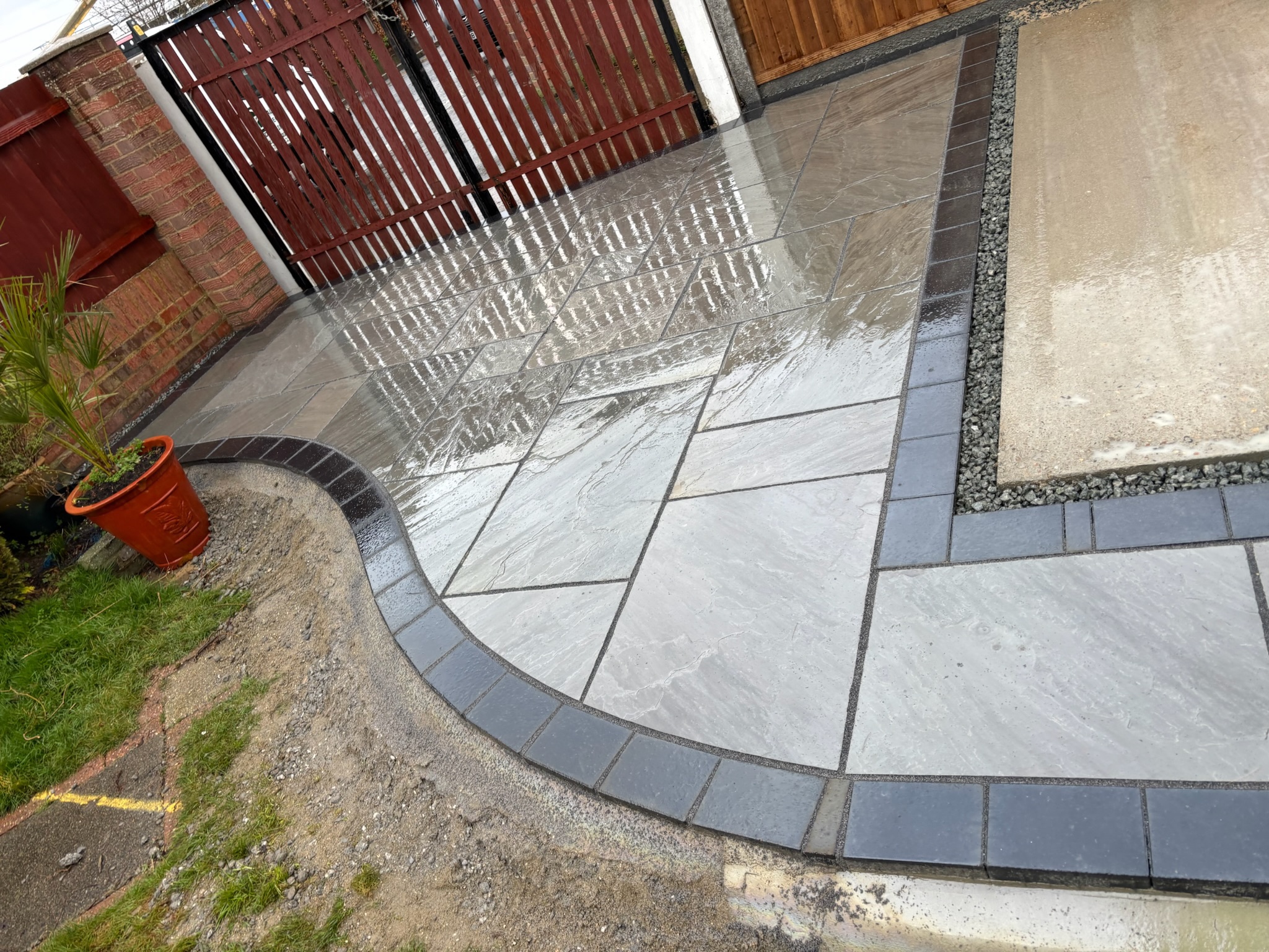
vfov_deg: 53.1
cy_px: 476
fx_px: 953
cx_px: 634
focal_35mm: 26
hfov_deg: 67.3
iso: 32
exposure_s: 1/121
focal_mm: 5.96
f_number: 1.6
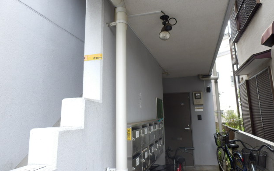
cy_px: 73
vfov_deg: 47.4
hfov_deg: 70.4
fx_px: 194
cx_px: 138
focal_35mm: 26
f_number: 3
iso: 100
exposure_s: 1/100
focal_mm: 4.2
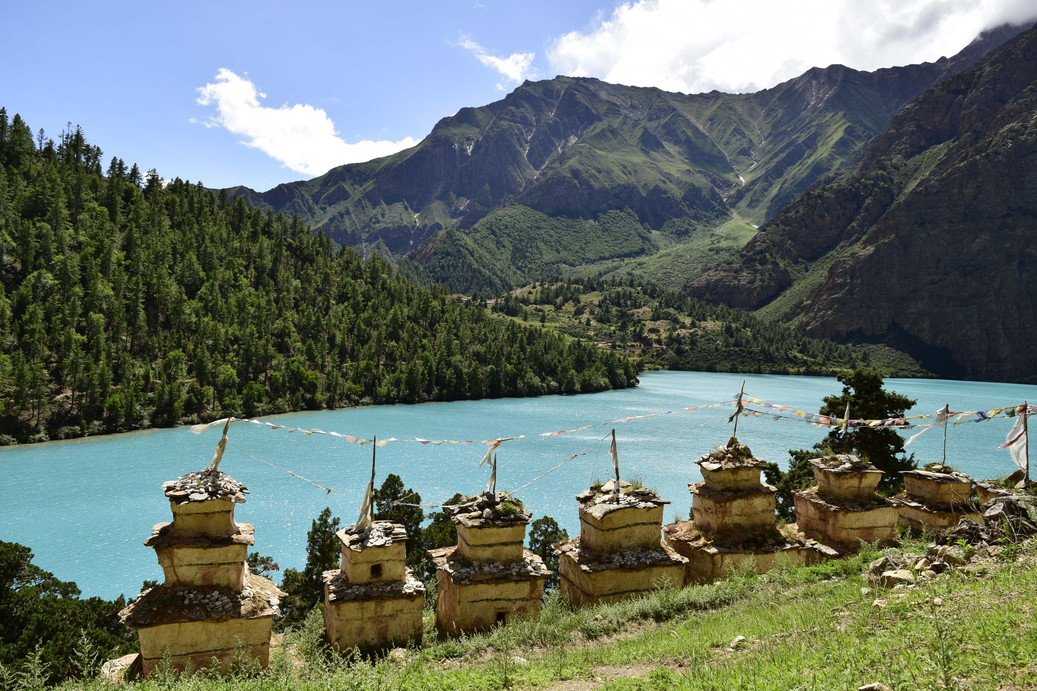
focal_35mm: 27
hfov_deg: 67.4
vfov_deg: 47.9
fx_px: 778
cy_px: 346
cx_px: 518
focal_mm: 18
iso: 100
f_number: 7.1
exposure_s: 1/320
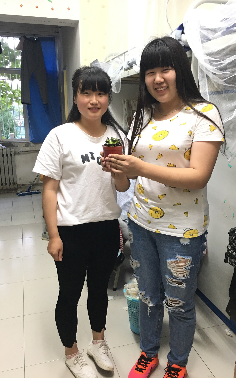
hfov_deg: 40.6
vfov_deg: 61.2
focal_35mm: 31
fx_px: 319
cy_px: 189
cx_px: 120
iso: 80
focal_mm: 4.15
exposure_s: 1/17
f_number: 2.2
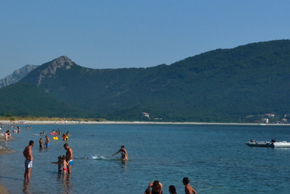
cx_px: 68
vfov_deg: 16.7
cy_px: 37
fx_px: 653
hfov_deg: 24.7
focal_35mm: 81
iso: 280
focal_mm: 28
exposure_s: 1/500
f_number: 11
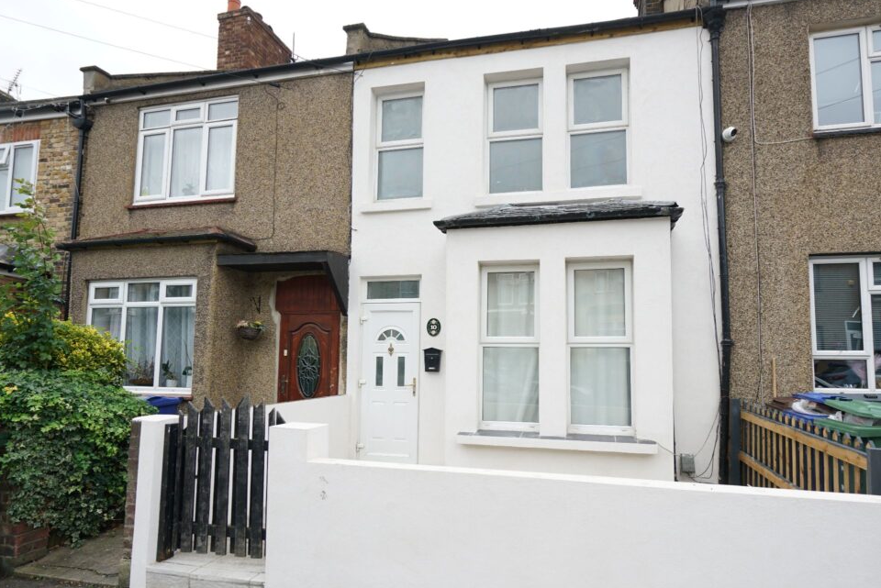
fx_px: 490
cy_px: 325
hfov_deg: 83.7
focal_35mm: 20
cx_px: 483
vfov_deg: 61.8
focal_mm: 16
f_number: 5
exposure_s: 1/200
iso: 400
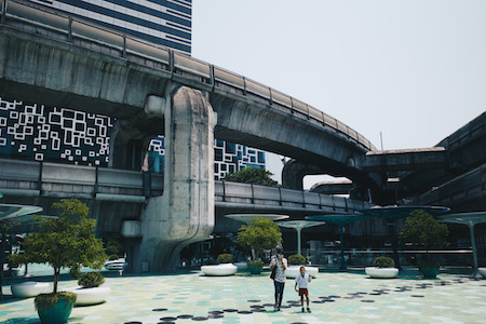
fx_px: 378
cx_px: 243
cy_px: 162
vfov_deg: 46.4
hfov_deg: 65.5
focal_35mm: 28
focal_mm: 18.3
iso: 200
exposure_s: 1/800
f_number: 5.6
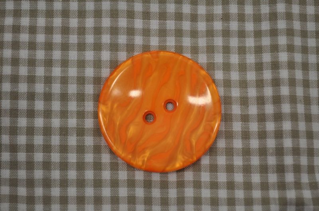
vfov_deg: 16.5
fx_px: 730
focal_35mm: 82
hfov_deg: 24.7
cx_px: 160
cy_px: 106
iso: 800
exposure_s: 1/60
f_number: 5.6
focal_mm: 55
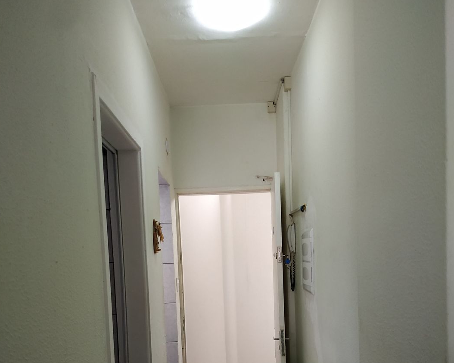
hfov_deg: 55.7
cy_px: 286
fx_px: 430
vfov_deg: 43.8
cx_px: 227
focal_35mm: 32
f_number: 1.9
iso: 160
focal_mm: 3.94
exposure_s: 1/60
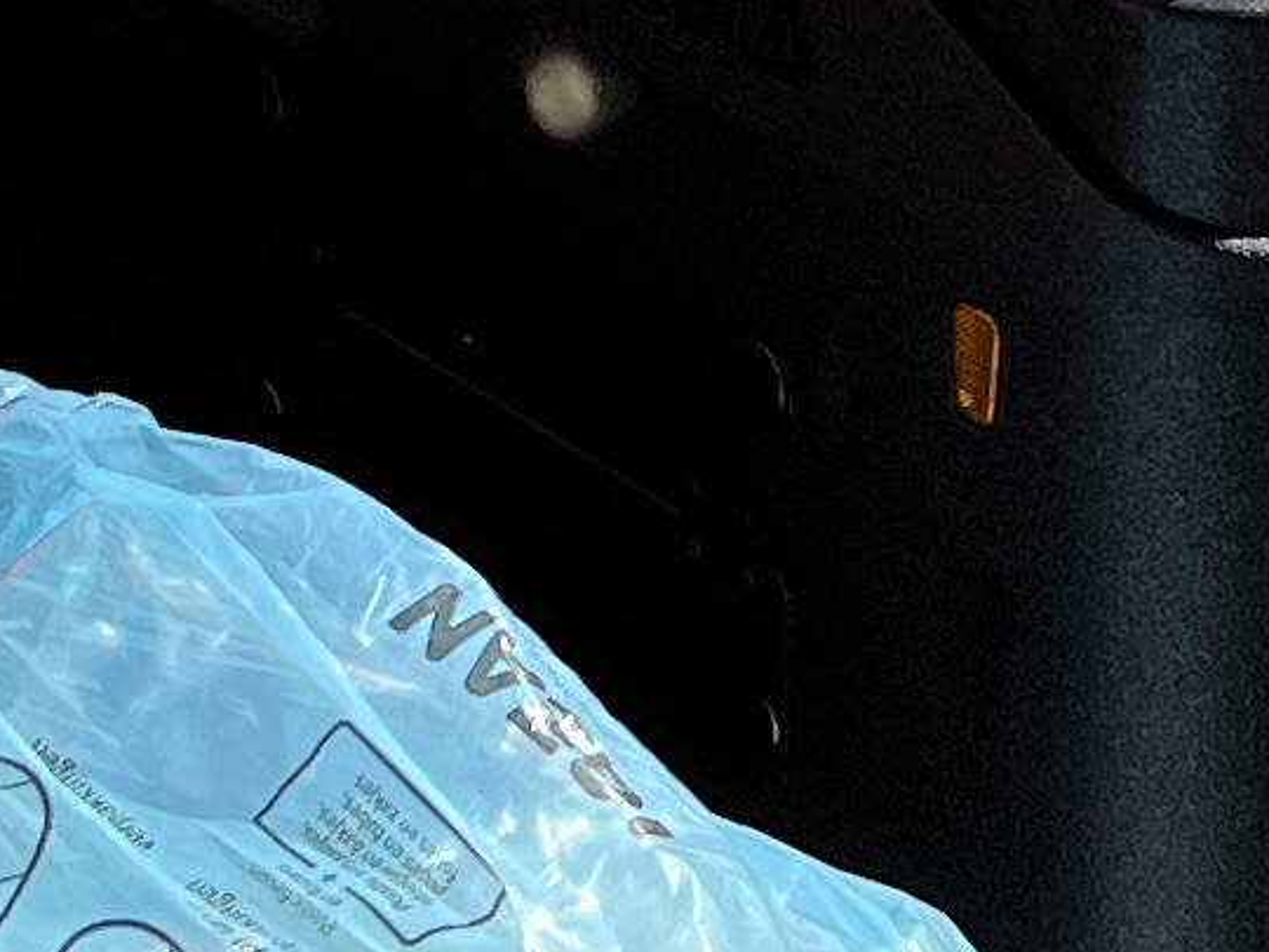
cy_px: -865
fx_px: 7112
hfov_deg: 10.2
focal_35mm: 194
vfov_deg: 7.4
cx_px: 1032
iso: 50
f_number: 1.6
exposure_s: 1/2222
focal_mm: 5.1
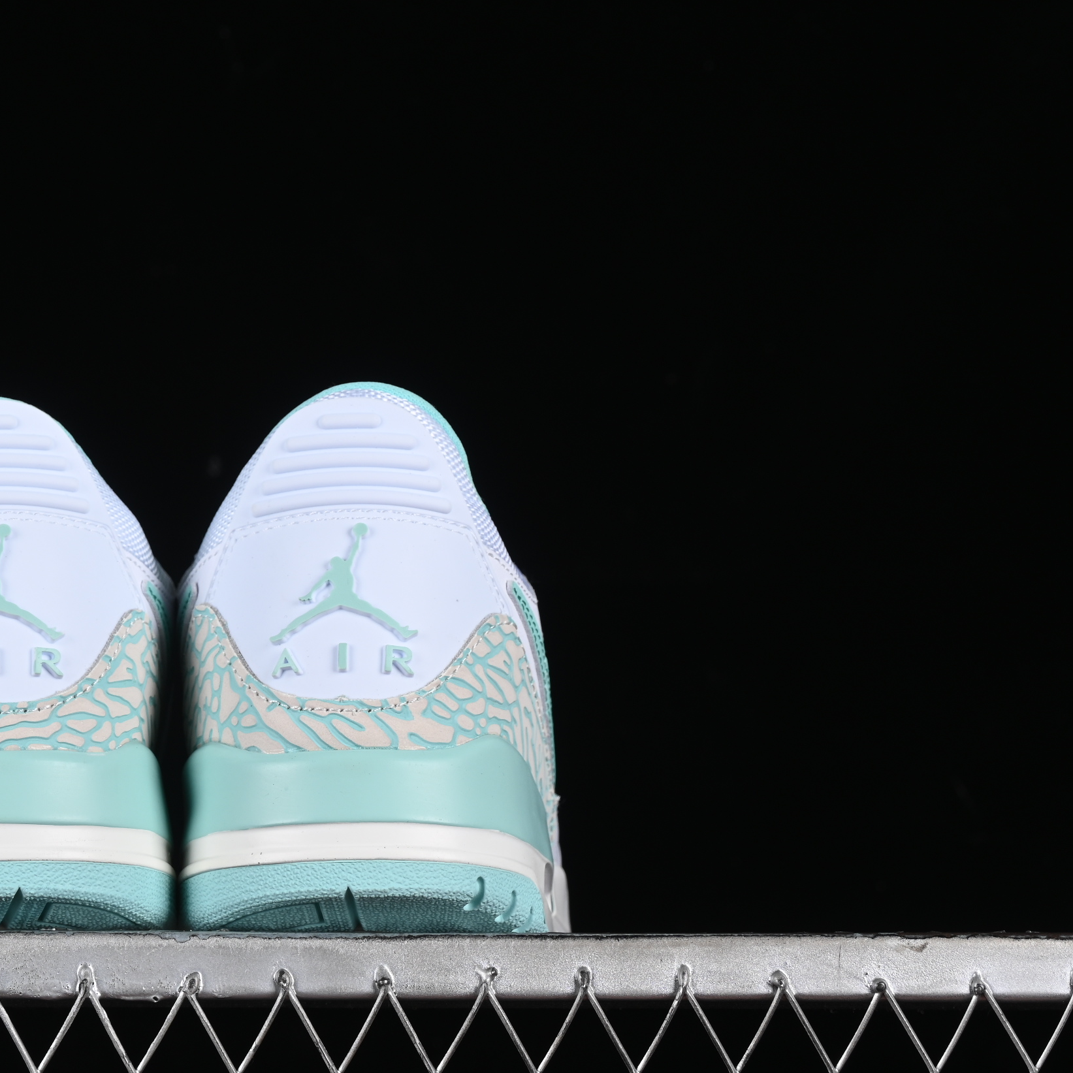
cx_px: 184
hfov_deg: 16.0
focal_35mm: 108
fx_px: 3787
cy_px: 550
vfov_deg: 16.1
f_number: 8
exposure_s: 1/80
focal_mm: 50
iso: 160
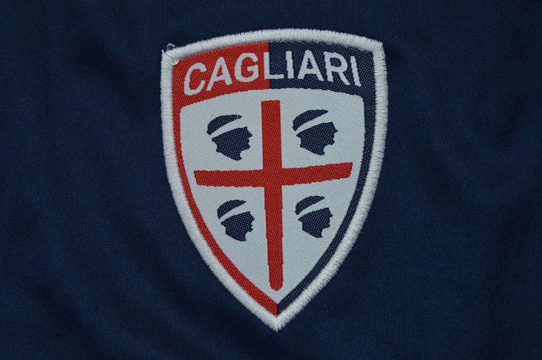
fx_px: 1692
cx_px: 271
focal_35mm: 112
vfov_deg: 12.2
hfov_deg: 18.2
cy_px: 180
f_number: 10
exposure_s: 1/200
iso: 400
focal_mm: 75
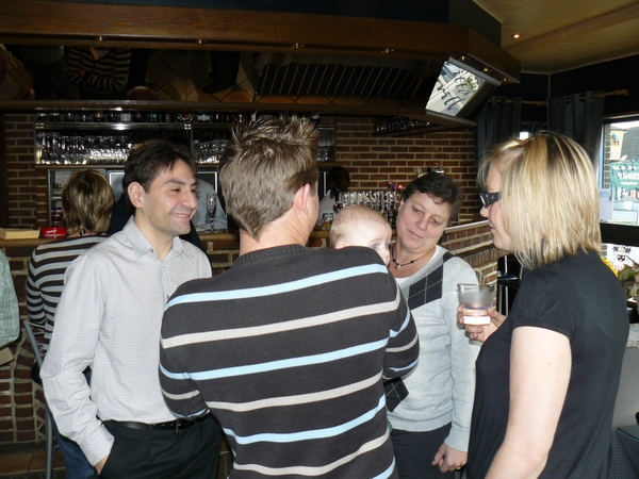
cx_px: 320
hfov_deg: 51.4
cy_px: 240
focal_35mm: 36
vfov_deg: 39.7
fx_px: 665
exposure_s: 1/30
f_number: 2.8
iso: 100
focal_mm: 6
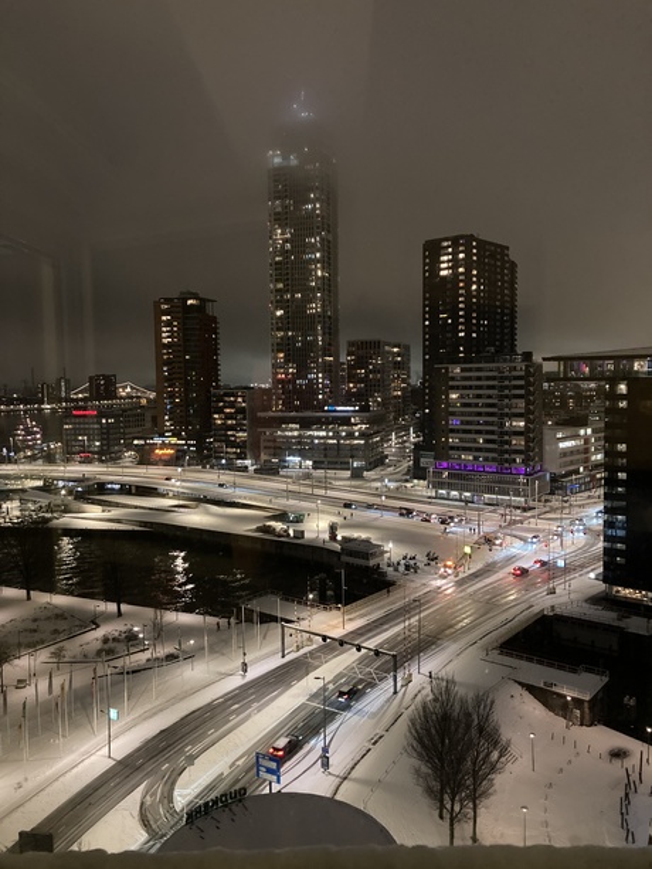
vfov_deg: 63.4
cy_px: 434
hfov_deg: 49.8
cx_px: 326
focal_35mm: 28
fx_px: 703
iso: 640
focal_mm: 3.99
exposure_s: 1/20
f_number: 1.8
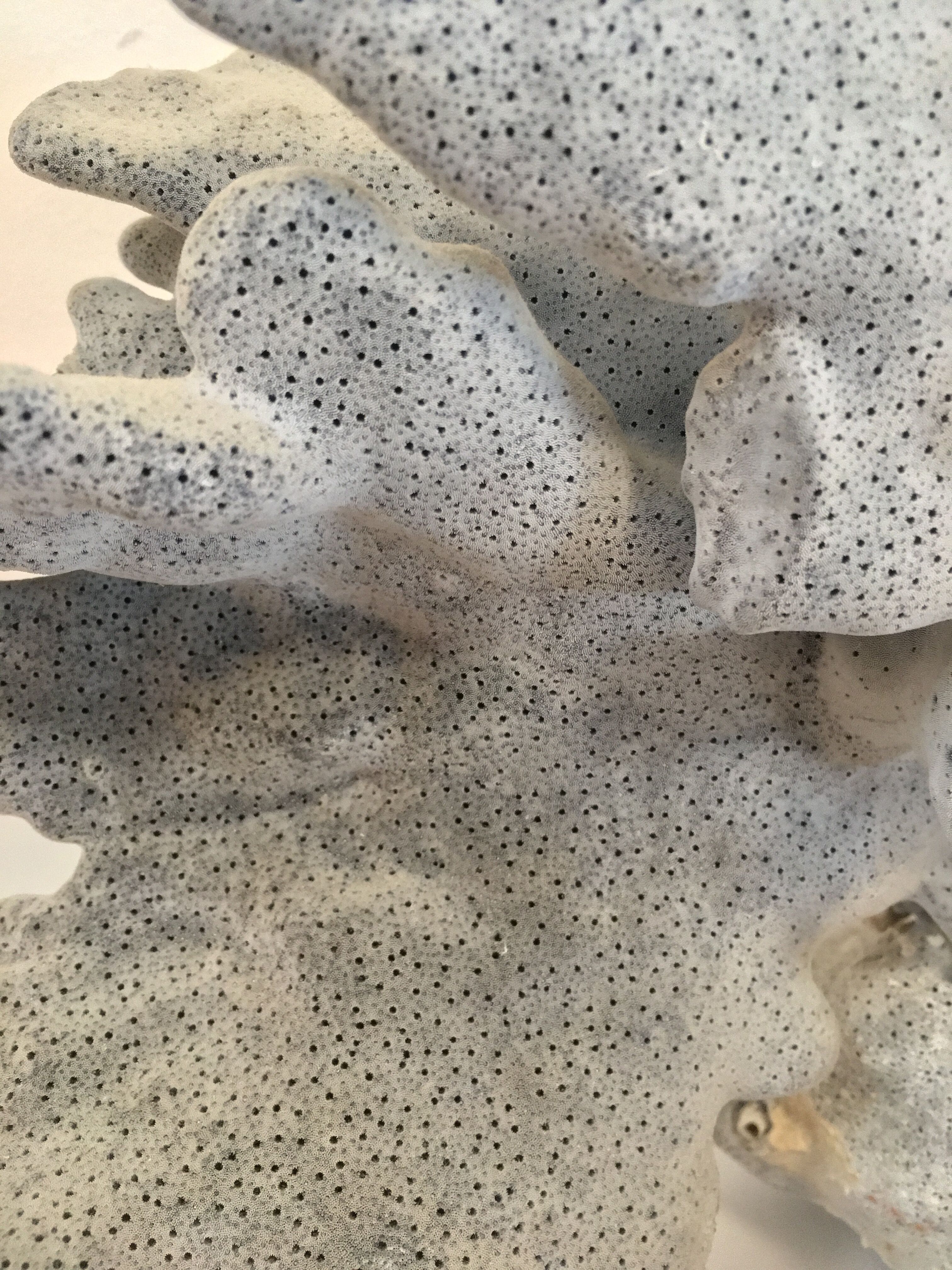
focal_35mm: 29
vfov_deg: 61.7
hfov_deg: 48.2
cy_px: 635
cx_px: 476
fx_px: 1063
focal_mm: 4.15
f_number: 2.2
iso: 320
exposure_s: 1/17
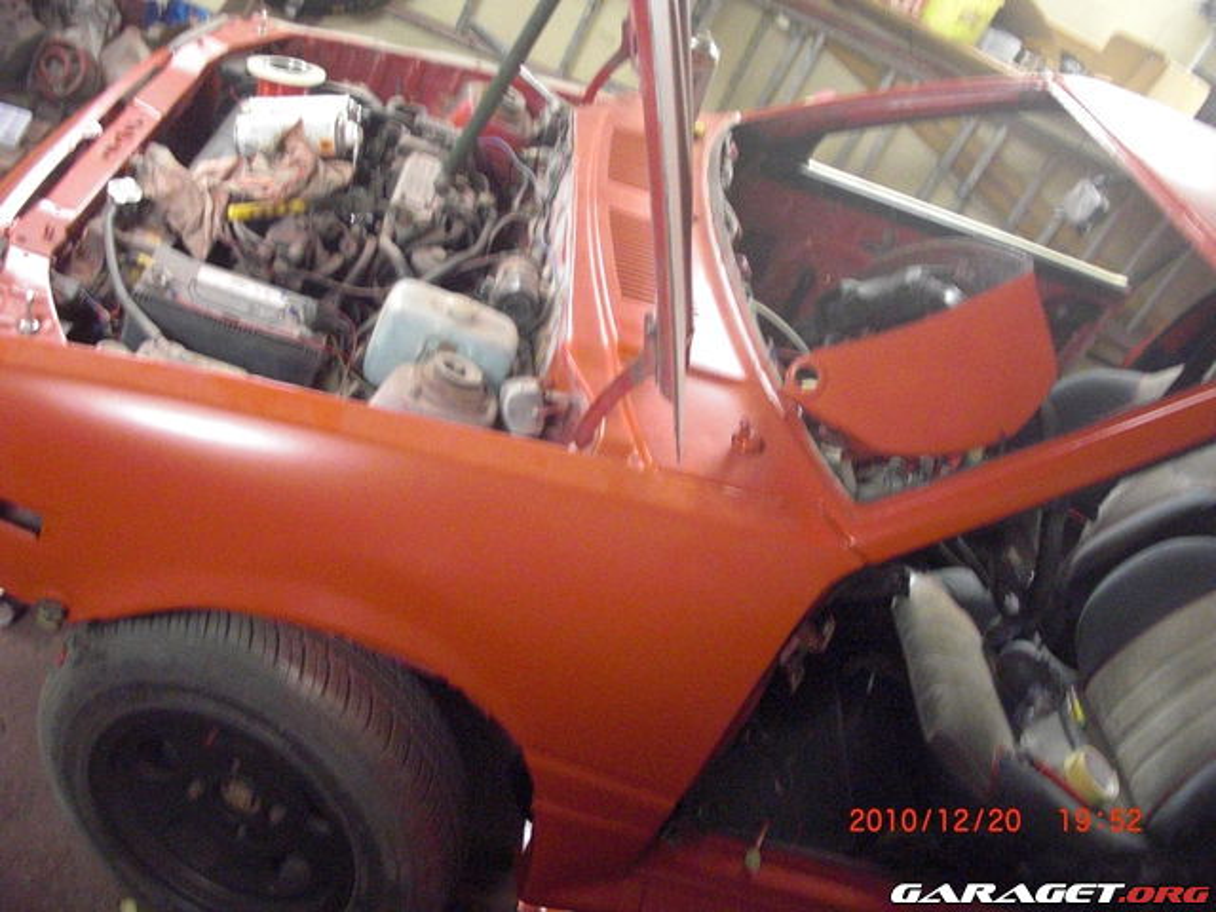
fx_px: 1265
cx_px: 608
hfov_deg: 51.4
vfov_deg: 39.7
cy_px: 456
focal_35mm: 36
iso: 800
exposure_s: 1/20
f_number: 2.8
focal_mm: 6.3
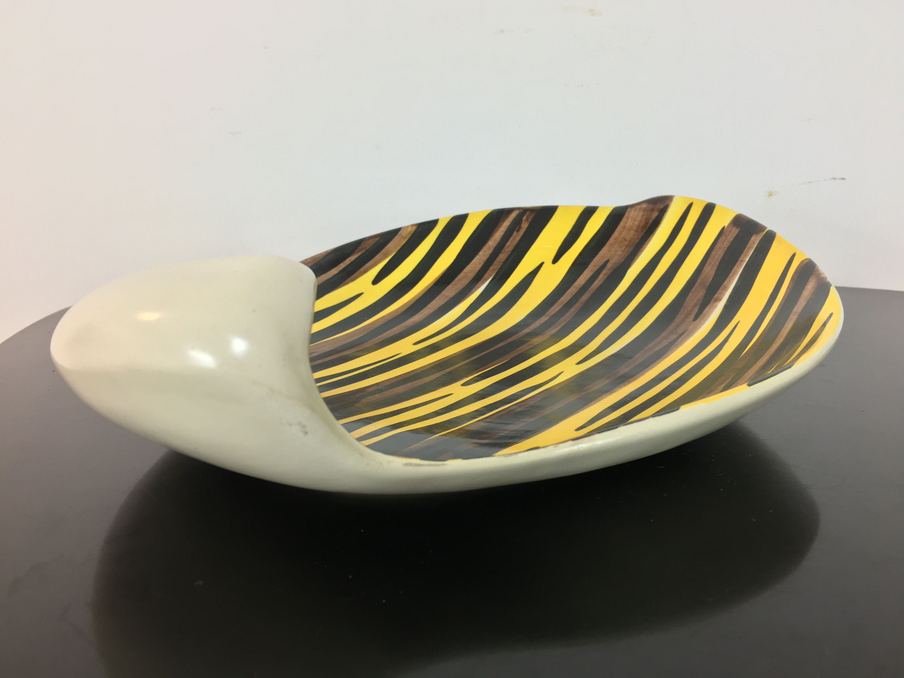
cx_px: 452
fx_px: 757
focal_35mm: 29
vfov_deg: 48.2
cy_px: 339
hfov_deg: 61.7
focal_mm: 4.15
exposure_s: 1/33
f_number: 2.2
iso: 50
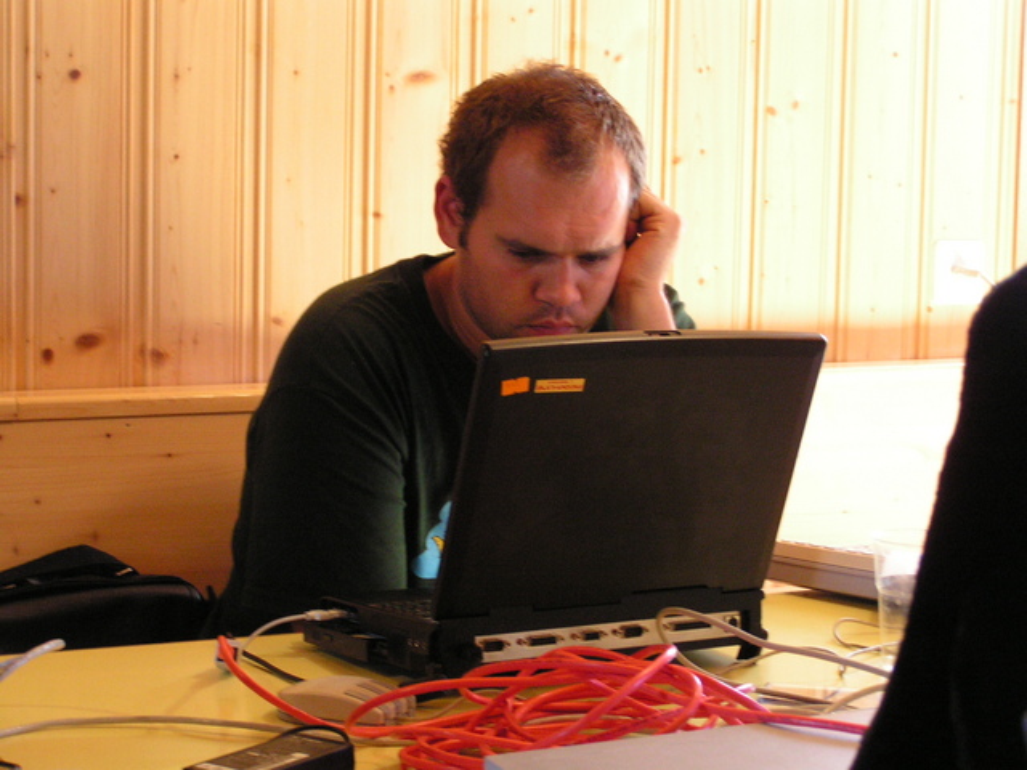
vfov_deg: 20.4
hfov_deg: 27.0
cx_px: 514
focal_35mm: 72
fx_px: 2136
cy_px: 385
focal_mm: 12.1
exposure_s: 1/15
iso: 200
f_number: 3.2
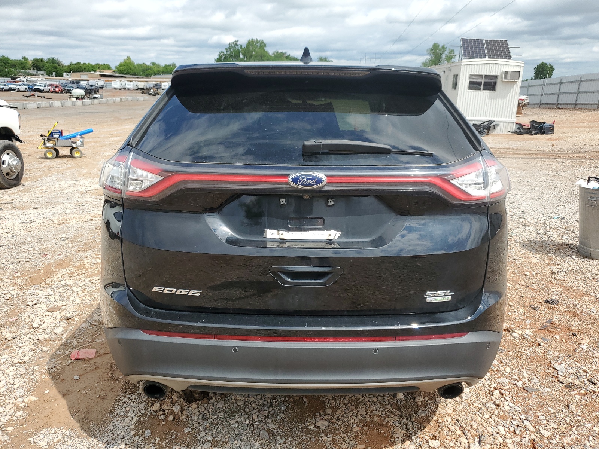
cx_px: 300
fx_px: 450
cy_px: 224
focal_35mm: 26
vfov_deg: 53.1
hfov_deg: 67.3
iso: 50
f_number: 1.5
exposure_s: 1/2500
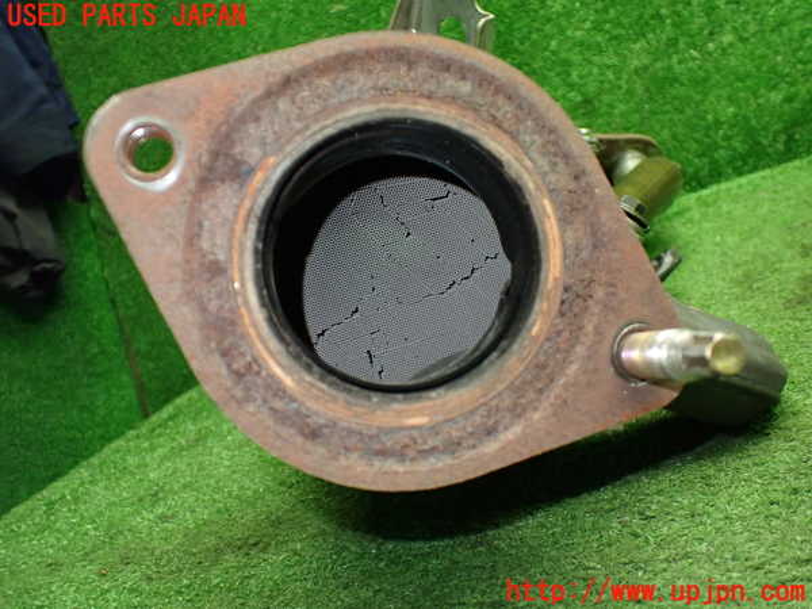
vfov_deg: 46.8
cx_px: 406
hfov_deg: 60.0
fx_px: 704
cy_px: 304
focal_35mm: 30
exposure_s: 1/100
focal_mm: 5.4
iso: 800
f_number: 2.3
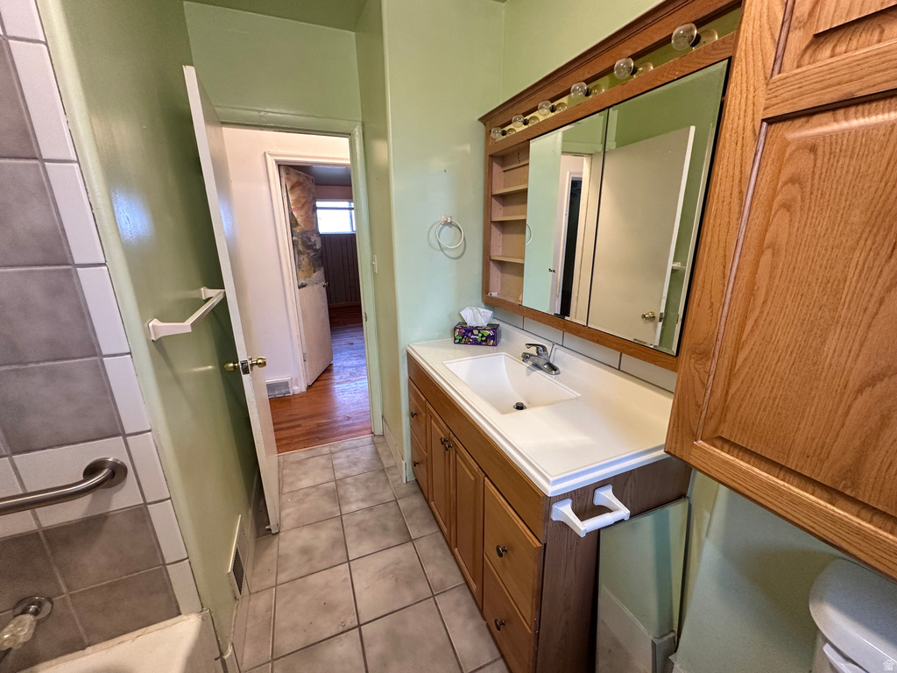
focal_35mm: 14
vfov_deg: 85.7
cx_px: 448
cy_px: 336
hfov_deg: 102.1
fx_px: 363
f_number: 2.2
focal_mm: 2.22
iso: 250
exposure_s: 1/60
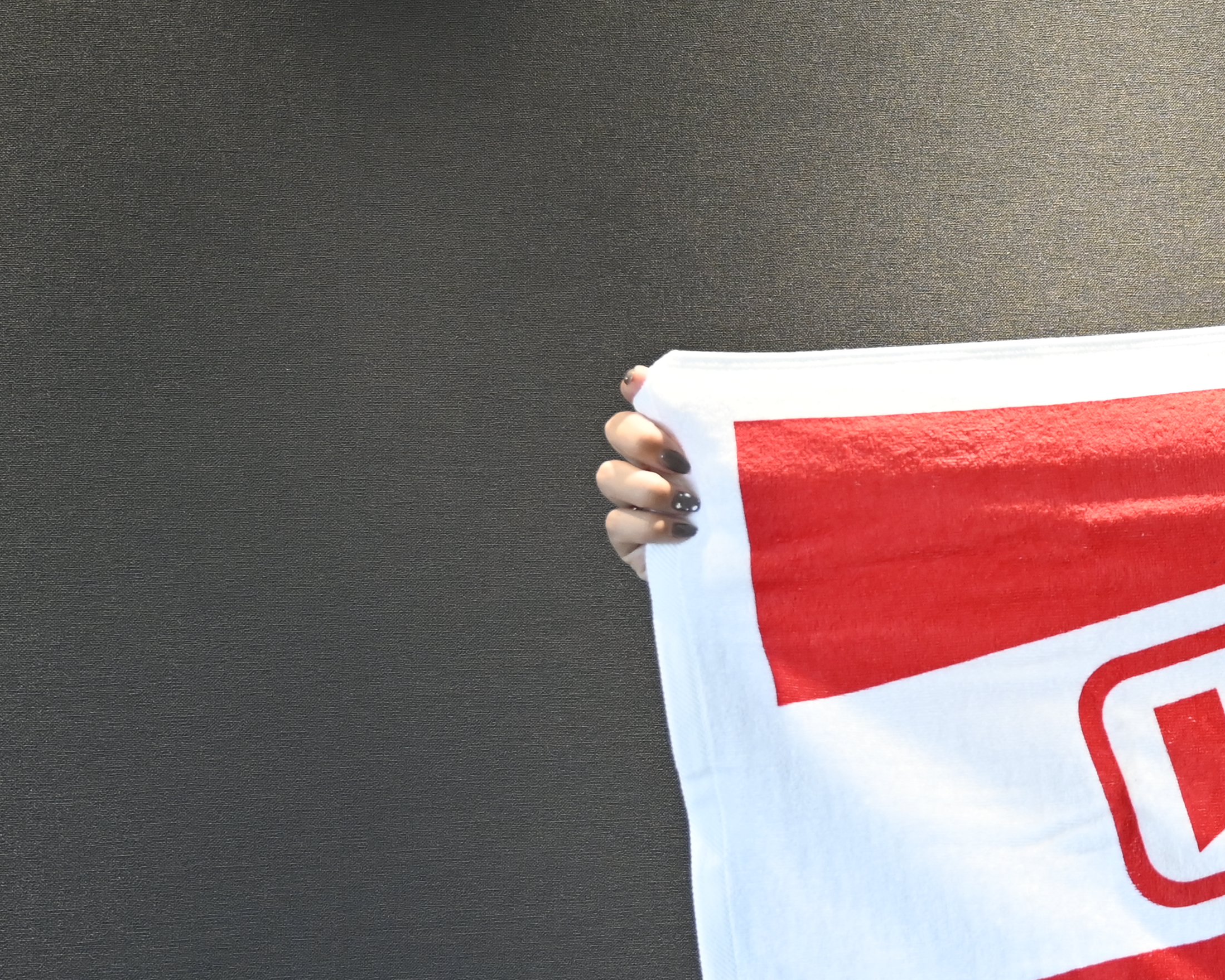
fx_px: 2248
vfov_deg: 24.6
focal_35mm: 62
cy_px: 461
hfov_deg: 27.3
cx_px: 1419
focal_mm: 24
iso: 1400
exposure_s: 1/125
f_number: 4
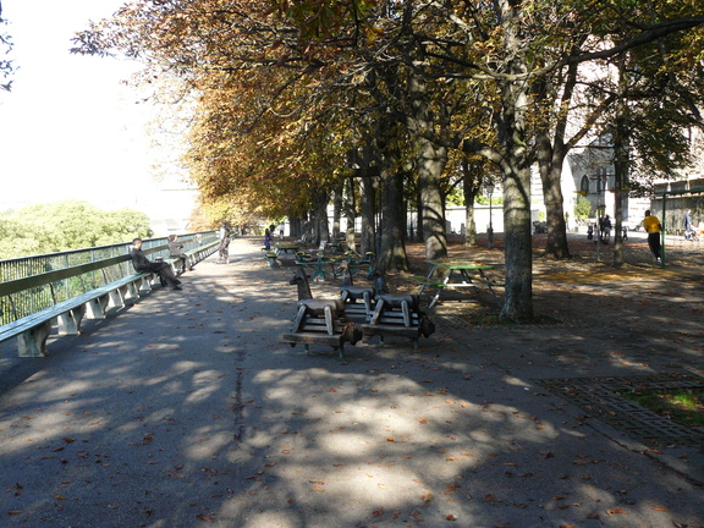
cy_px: 271
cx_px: 351
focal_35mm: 40
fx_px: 813
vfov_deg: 36.0
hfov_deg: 46.8
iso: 100
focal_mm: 6
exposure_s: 1/100
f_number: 4
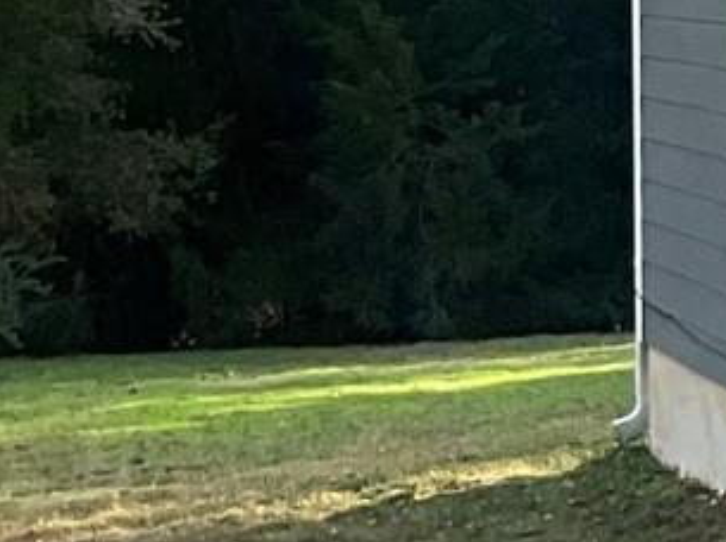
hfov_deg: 8.6
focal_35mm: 195
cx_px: 2090
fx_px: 4085
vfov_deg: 7.5
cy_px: -233
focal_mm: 3
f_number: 1.8
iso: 25
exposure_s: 1/540
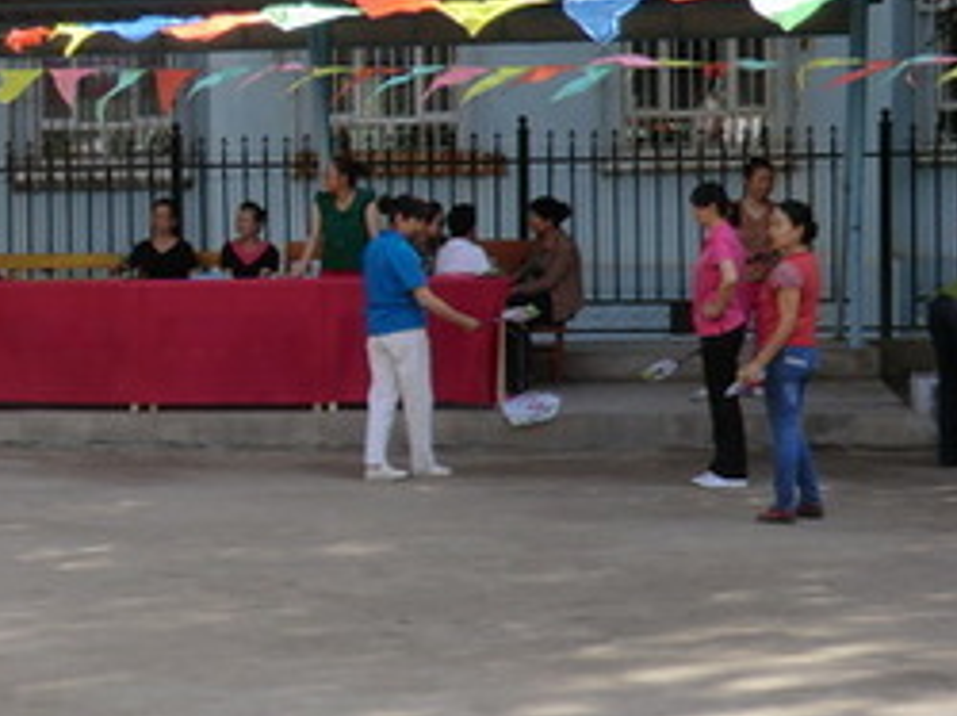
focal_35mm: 113
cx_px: -184
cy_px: 322
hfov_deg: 16.7
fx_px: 3121
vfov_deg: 13.1
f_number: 4
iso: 64
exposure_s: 1/250
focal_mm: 8.4
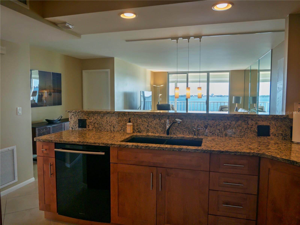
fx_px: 225
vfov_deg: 53.1
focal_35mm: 26
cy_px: 112
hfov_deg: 67.3
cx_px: 150
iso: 200
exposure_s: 1/200
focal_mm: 13
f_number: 4.5
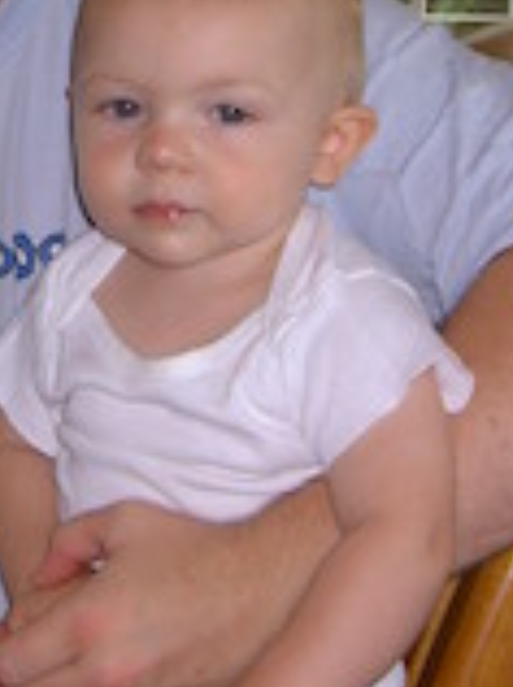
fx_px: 2358
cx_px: 117
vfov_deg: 16.5
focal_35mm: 119
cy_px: 143
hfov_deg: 12.4
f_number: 3.4
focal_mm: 7.7
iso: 50
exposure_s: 1/60
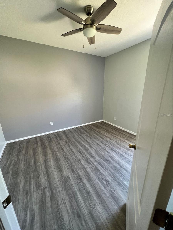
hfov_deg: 89.9
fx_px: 87
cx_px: 86
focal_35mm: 13
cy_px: 115
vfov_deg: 106.2
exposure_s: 1/60
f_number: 1.8
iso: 160
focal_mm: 1.57
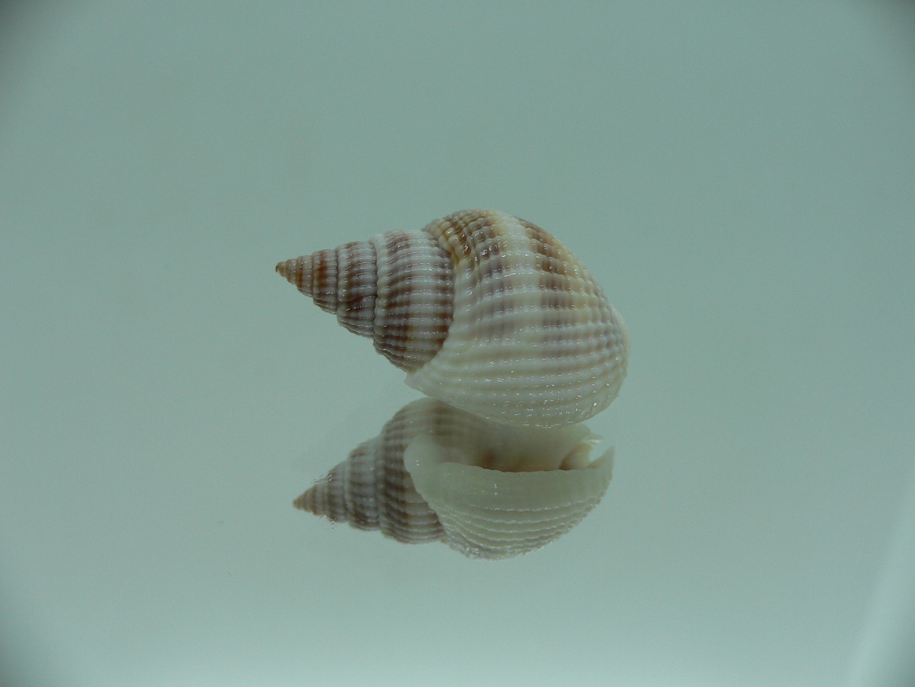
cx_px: 458
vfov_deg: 40.7
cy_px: 344
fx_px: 925
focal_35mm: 35
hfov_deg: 52.6
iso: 80
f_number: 2.8
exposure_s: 1/80
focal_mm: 4.6
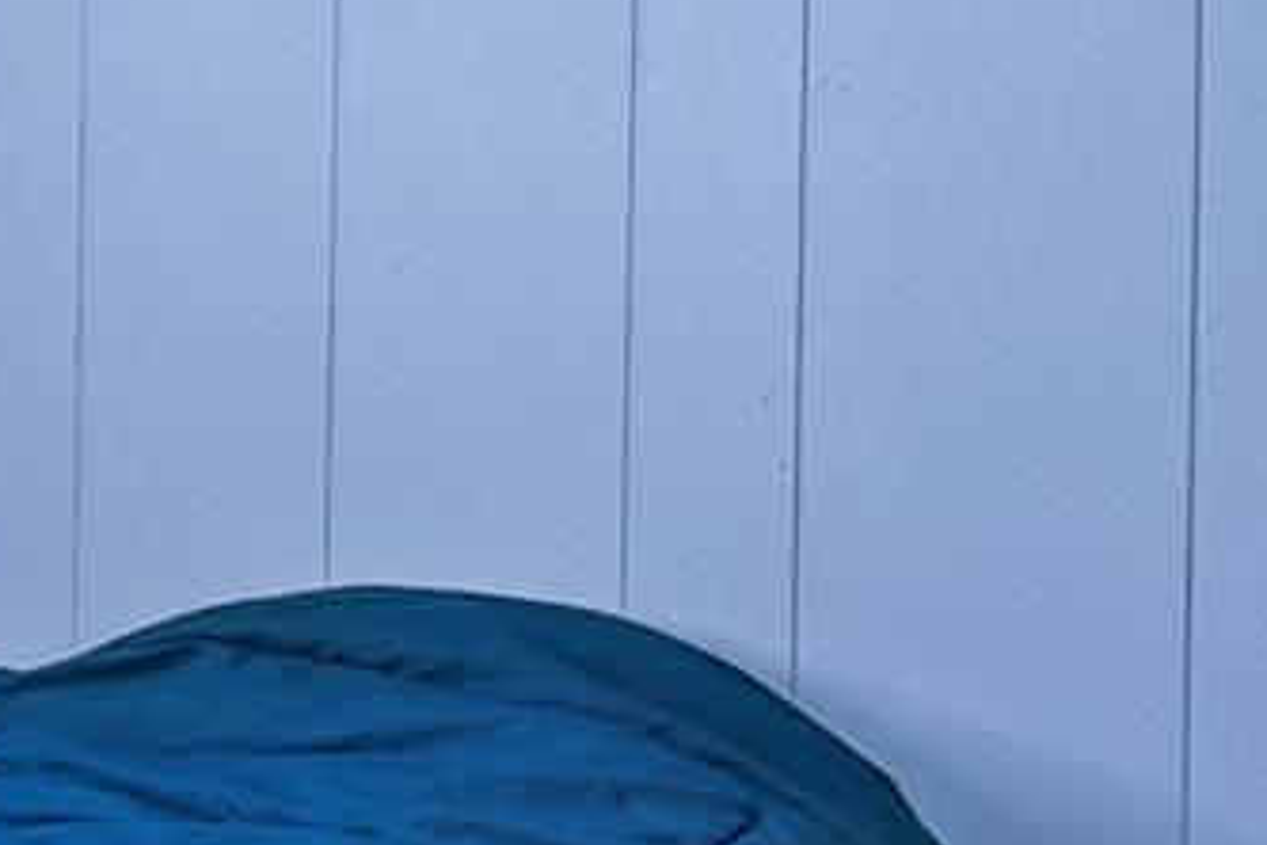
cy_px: 497
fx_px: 3135
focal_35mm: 89
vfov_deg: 15.3
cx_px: -2001
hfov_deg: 13.6
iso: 800
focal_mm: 14.5
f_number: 8
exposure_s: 1
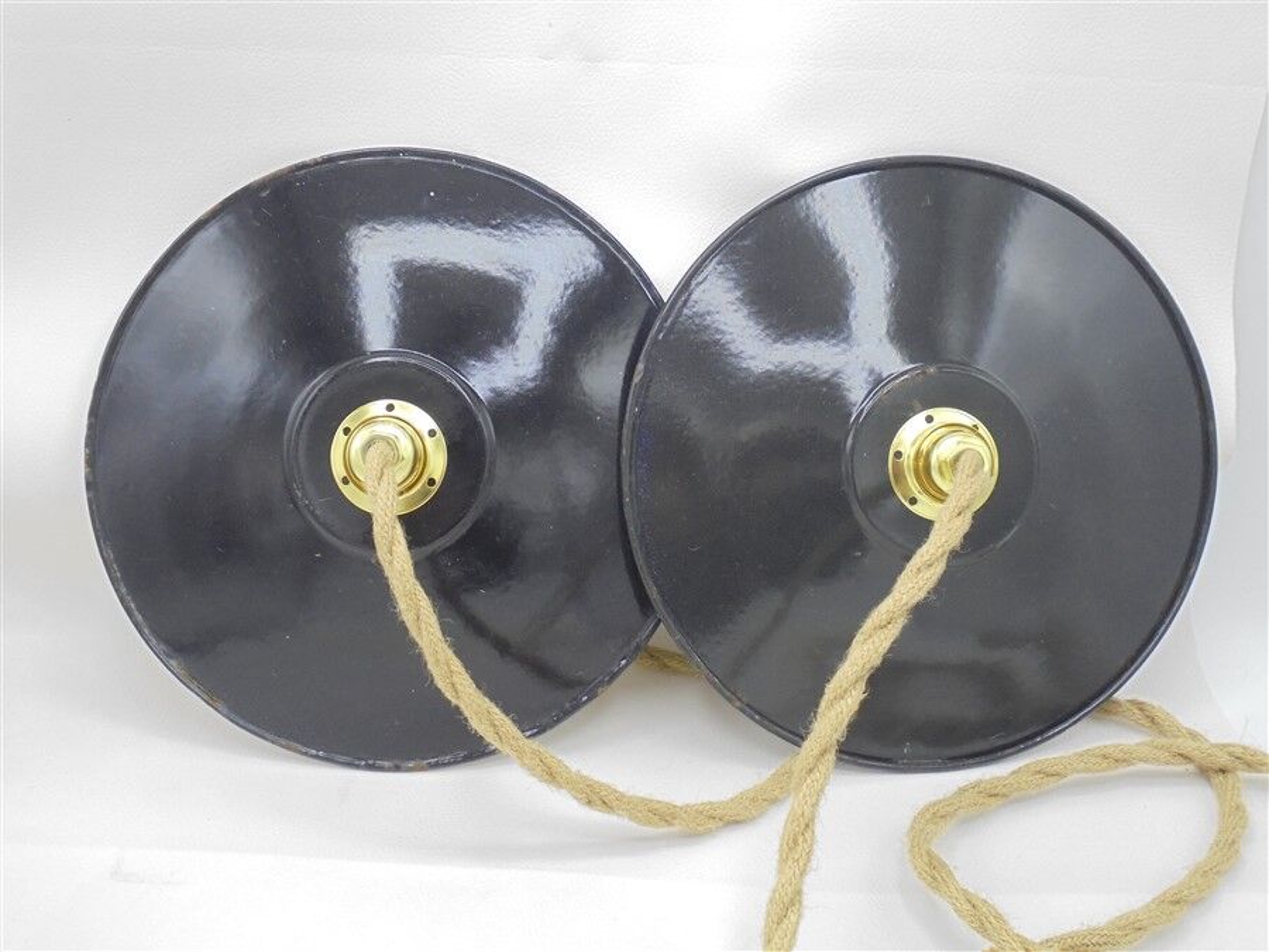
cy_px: 476
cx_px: 634
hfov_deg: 43.9
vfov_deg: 33.6
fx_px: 1576
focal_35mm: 43
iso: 200
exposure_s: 1/30
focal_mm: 7.8
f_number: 4.5
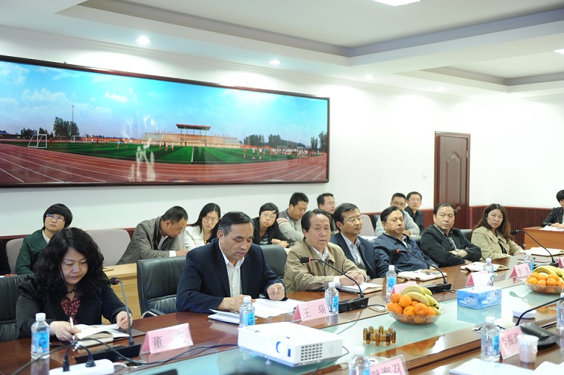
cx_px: 282
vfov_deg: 33.4
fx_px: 626
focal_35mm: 40
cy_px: 188
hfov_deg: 48.5
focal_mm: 40
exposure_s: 1/15
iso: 640
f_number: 2.8
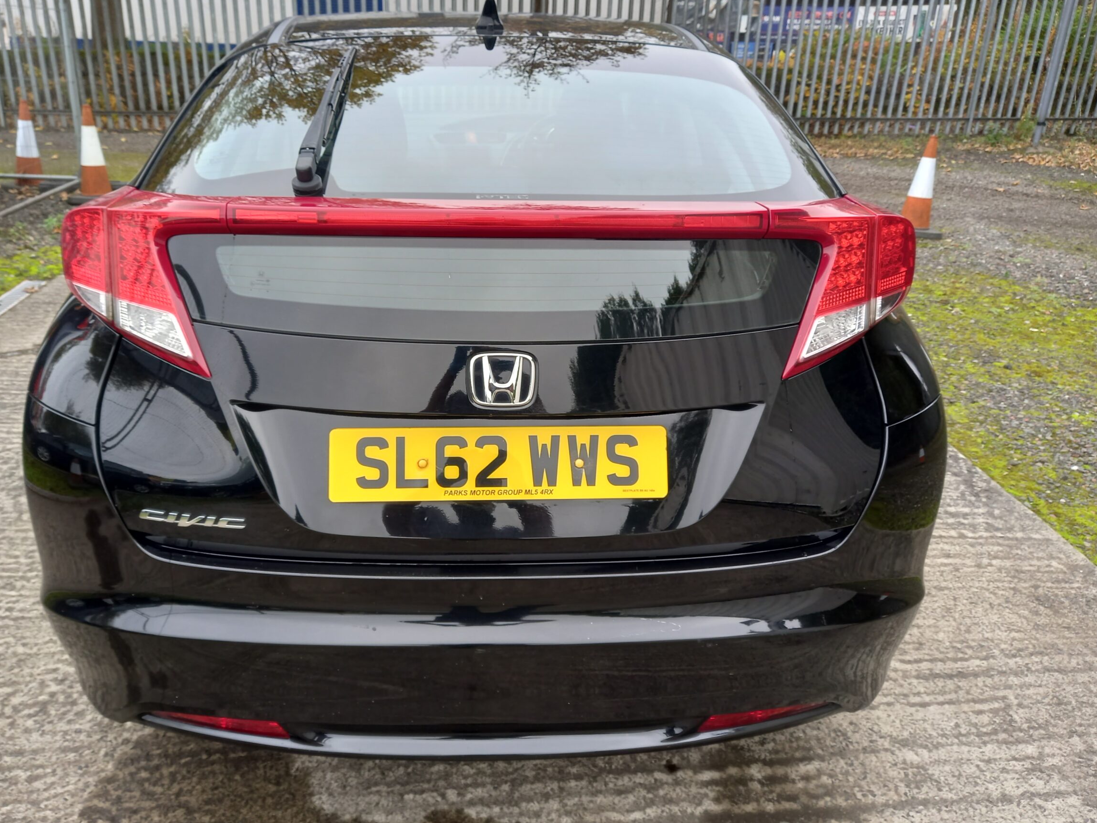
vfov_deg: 49.7
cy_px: 379
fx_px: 887
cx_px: 505
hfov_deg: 63.4
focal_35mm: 28
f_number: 2
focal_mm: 4.6
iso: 40
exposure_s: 1/60
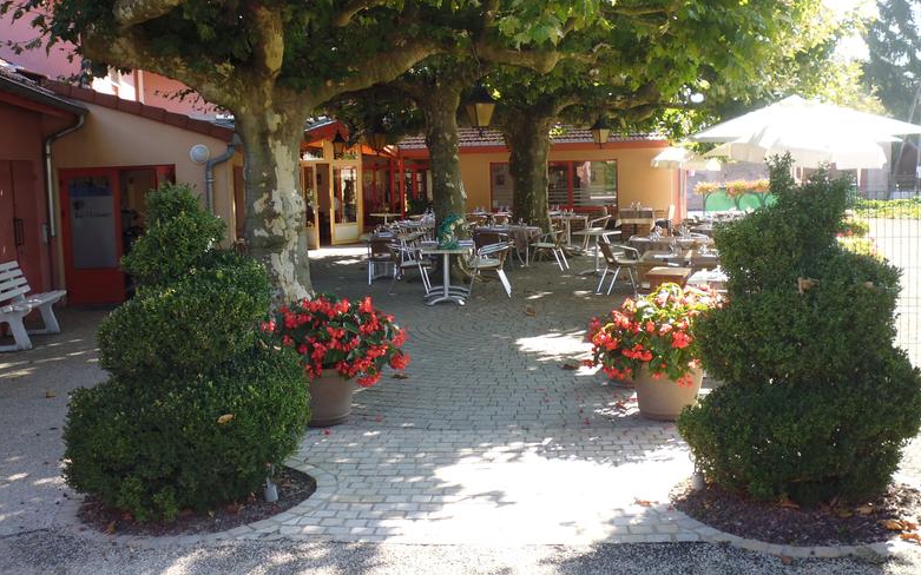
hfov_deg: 51.5
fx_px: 954
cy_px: 251
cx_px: 461
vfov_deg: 33.5
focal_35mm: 38
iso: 100
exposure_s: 1/125
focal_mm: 6.3
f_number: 3.3
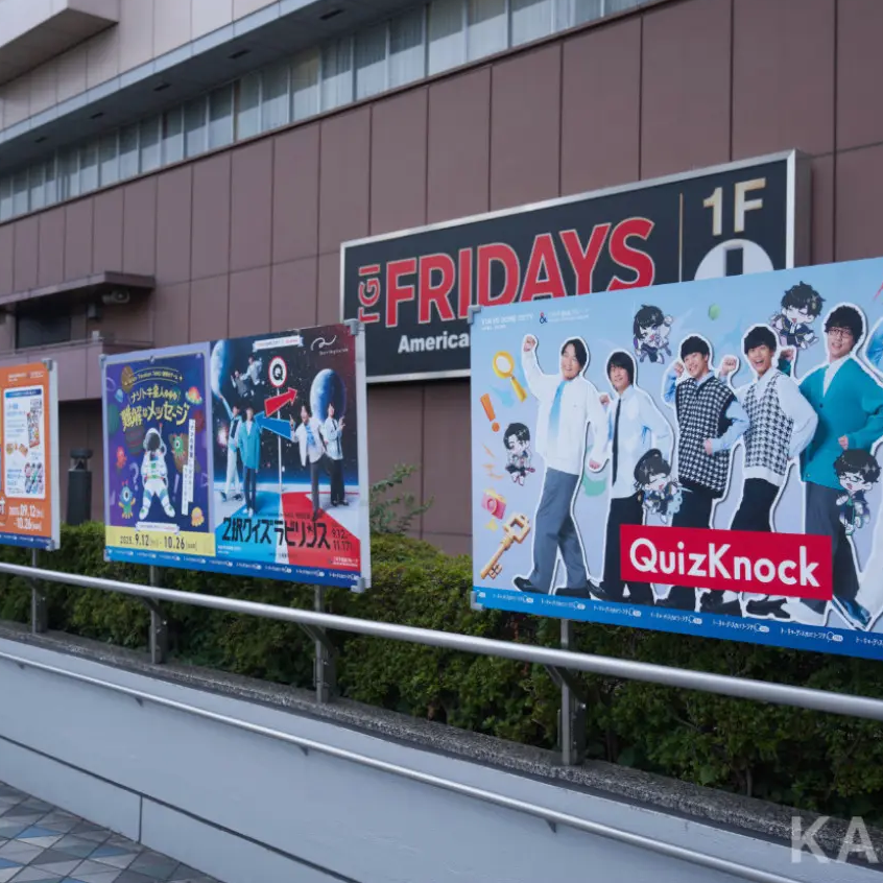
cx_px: 406
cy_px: 438
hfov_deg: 37.5
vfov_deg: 37.6
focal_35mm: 45
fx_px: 1299
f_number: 4
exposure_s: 1/200
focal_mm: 35
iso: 320
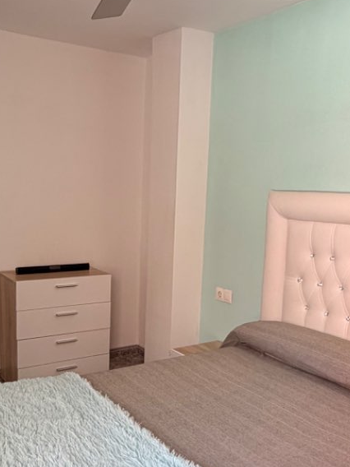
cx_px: 141
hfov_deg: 38.5
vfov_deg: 49.9
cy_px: 275
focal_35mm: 37
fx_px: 499
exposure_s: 1/121
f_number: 2.2
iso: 125
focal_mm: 2.22
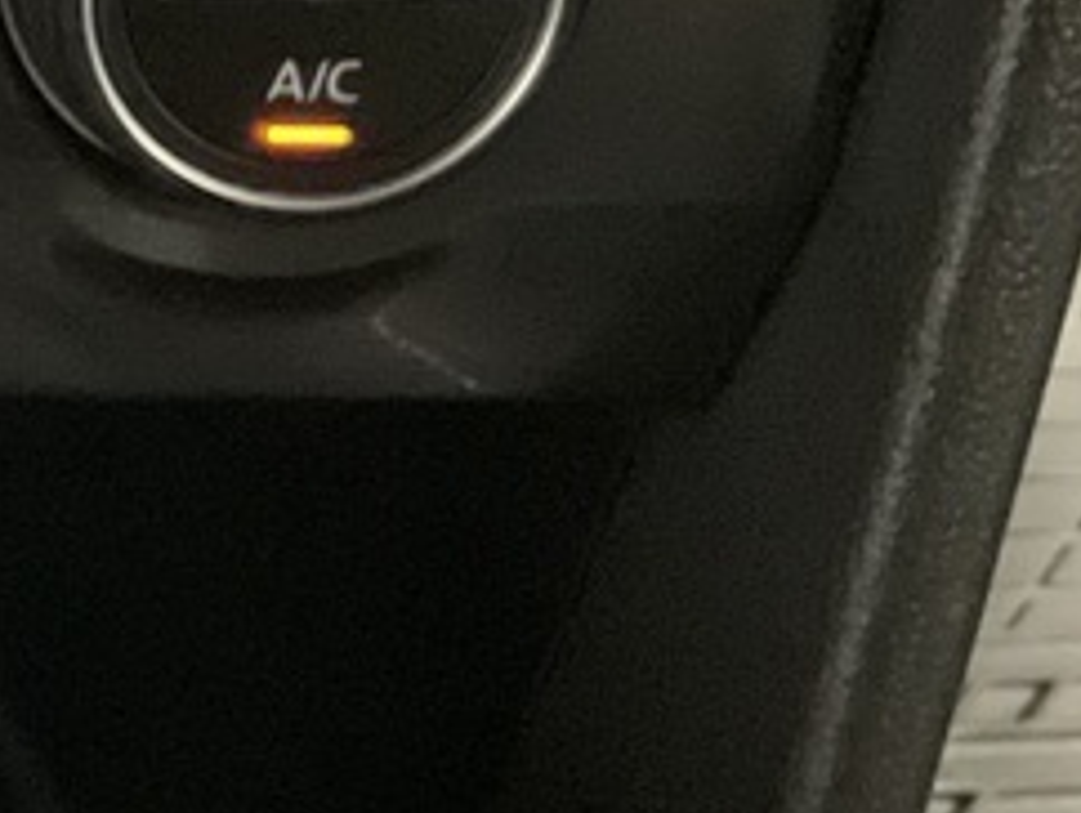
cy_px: 27
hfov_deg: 15.3
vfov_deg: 12.8
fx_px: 3595
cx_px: -697
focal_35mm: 115
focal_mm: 3
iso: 1600
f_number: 1.8
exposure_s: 1/17
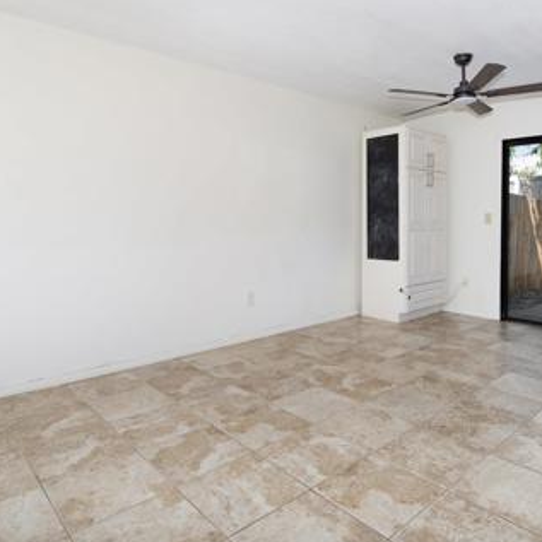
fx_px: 425
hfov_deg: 64.5
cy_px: 223
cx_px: 323
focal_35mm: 24
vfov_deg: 64.6
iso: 320
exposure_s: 1/250
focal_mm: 14
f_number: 7.1
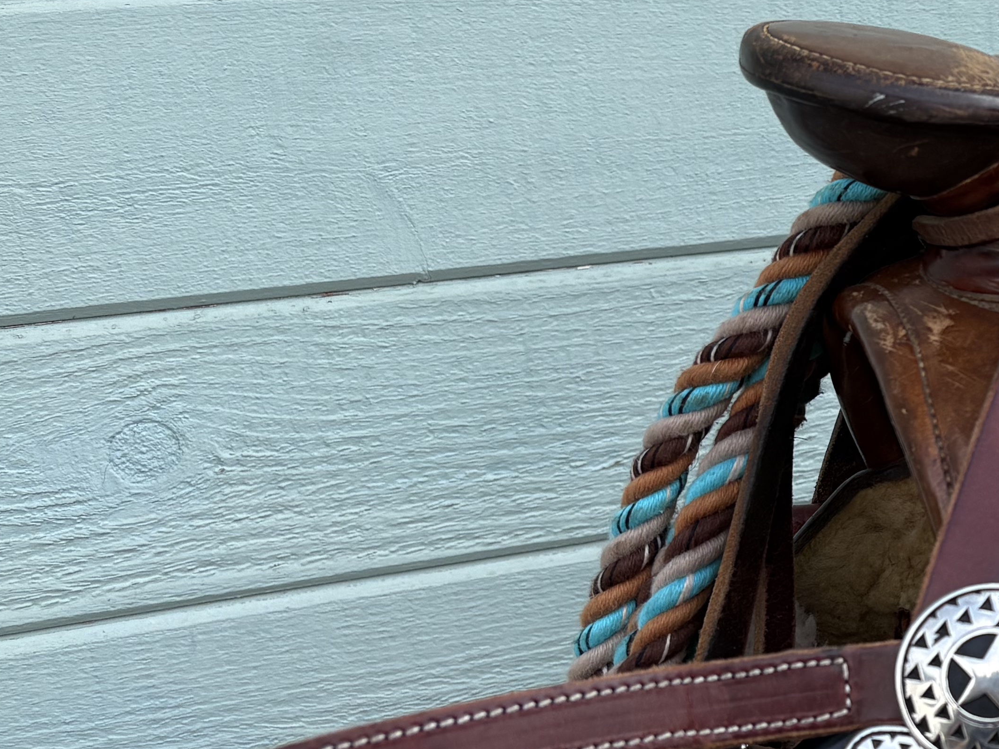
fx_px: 2020
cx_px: 1271
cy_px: 362
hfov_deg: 24.5
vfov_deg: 21.0
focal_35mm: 70
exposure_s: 1/1016
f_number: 1.6
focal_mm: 5.96
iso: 50
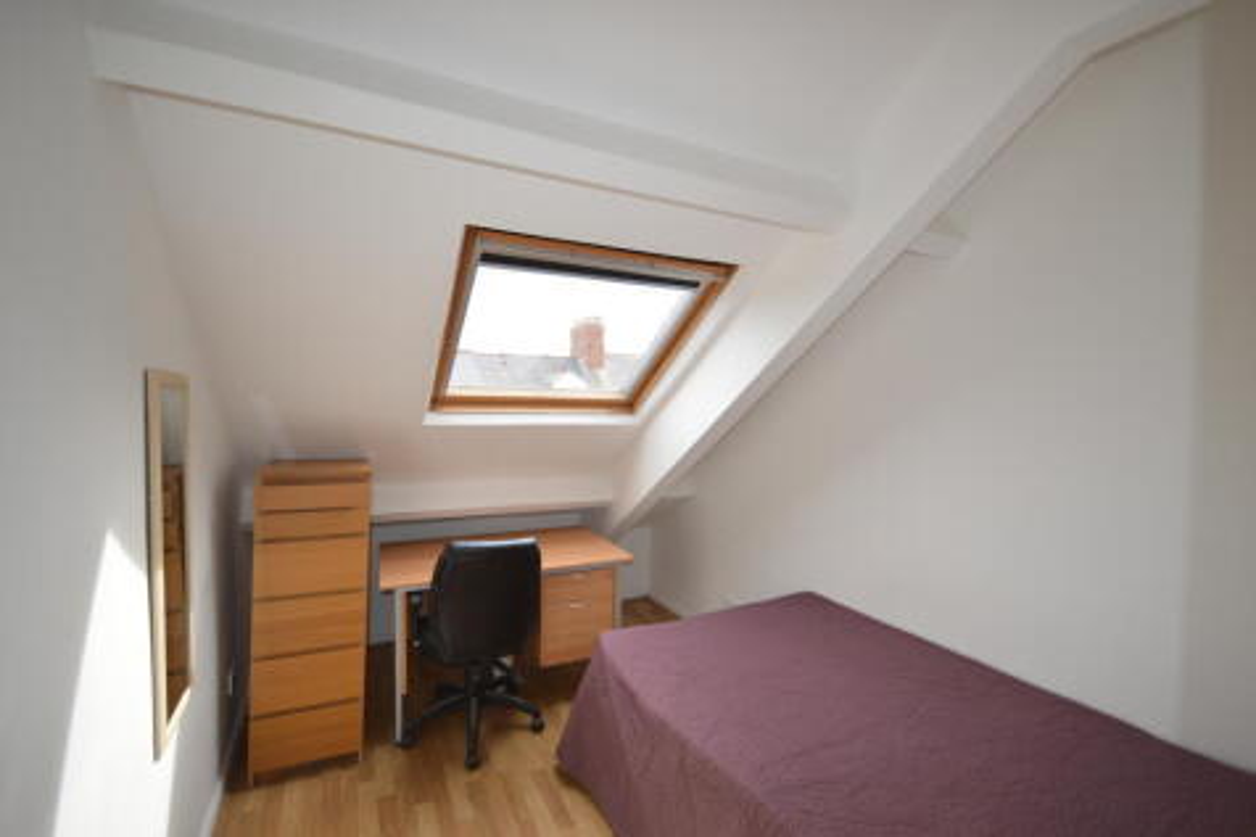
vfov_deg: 77.3
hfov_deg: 100.4
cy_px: 418
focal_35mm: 15
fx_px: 523
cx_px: 628
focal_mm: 10
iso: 140
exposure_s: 1/125
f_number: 4
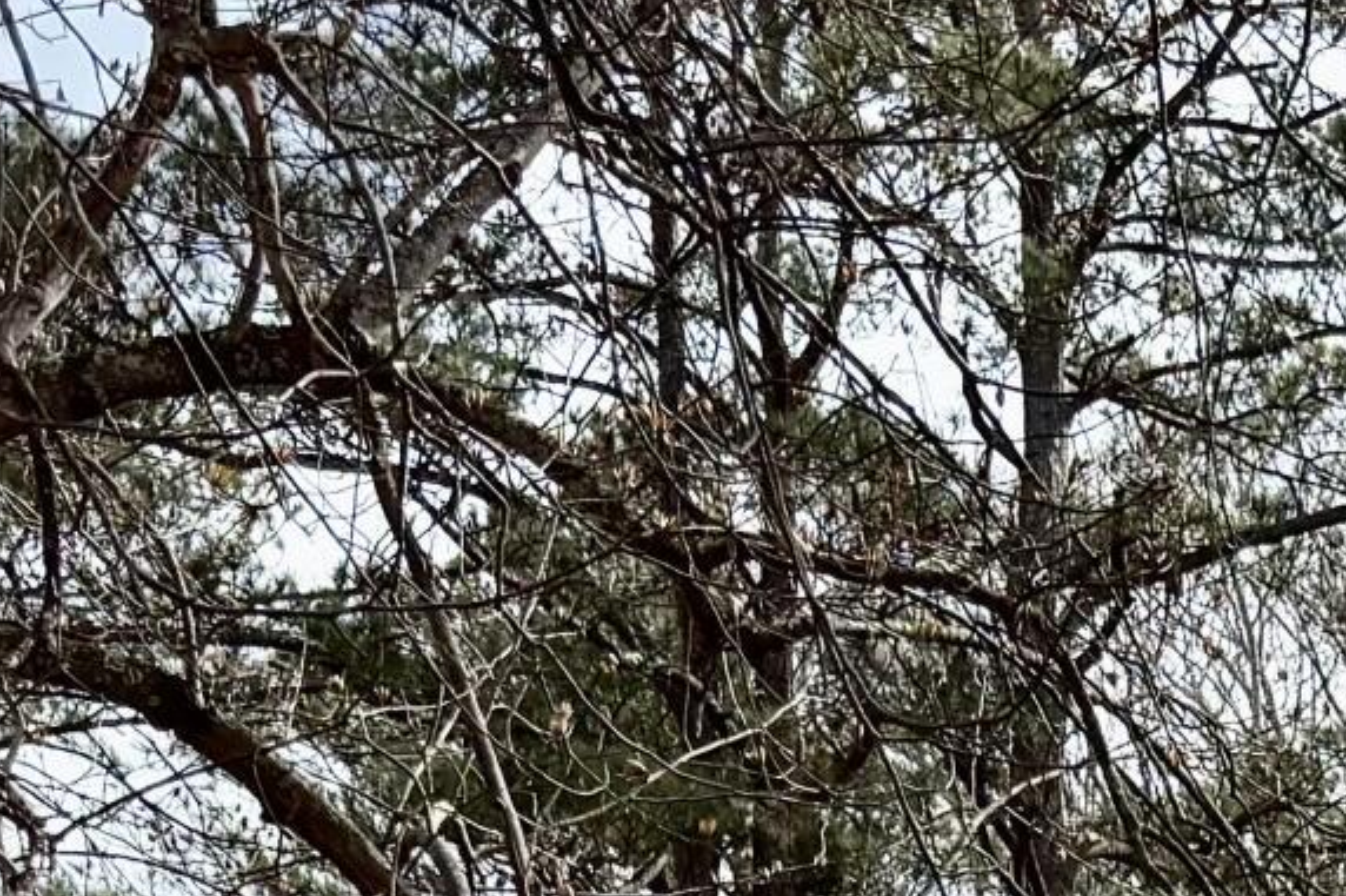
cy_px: 2246
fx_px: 4896
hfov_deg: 15.1
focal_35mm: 131
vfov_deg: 9.2
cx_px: 1647
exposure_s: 1/3953
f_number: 1.78
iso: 100
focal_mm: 6.76
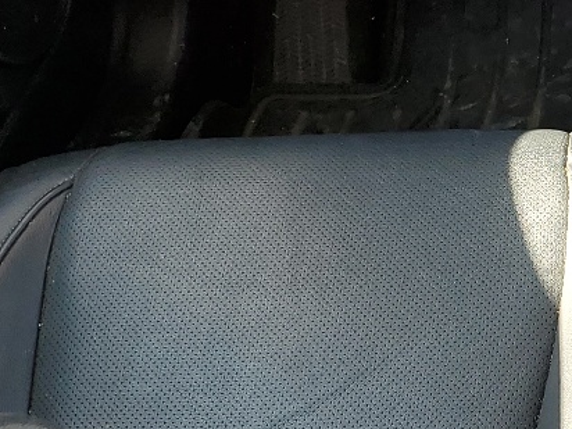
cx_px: 766
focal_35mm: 101
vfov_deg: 14.4
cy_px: -11
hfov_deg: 18.0
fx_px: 1669
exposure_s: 1/152
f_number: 1.5
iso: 50
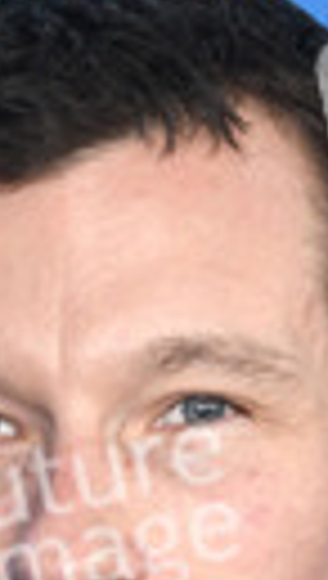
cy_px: 760
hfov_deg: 1.9
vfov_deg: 3.3
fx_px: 9989
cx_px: 139
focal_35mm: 649
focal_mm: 200
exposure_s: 1/320
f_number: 3.5
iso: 800
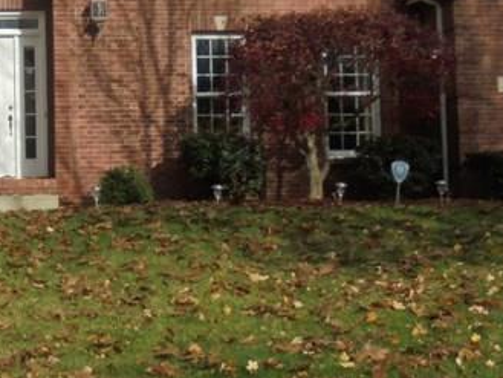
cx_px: 14
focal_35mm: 81
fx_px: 1177
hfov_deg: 23.2
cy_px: 84
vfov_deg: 18.1
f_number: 3.5
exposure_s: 1/800
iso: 100
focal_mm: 4.6
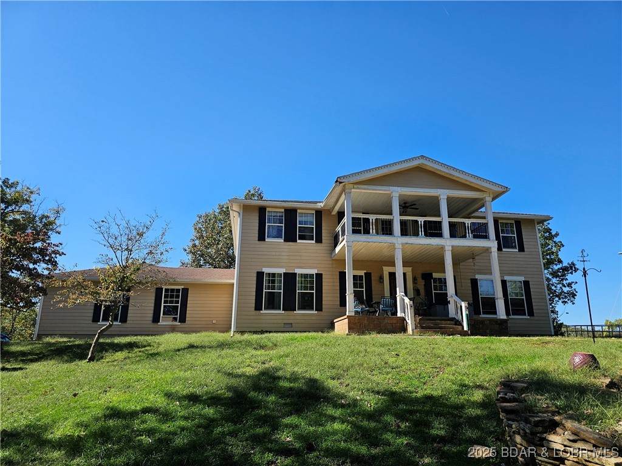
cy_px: 233
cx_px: 311
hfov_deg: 73.9
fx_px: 413
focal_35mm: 23
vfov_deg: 58.9
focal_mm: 6.3
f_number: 1.7
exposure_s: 1/583
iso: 10
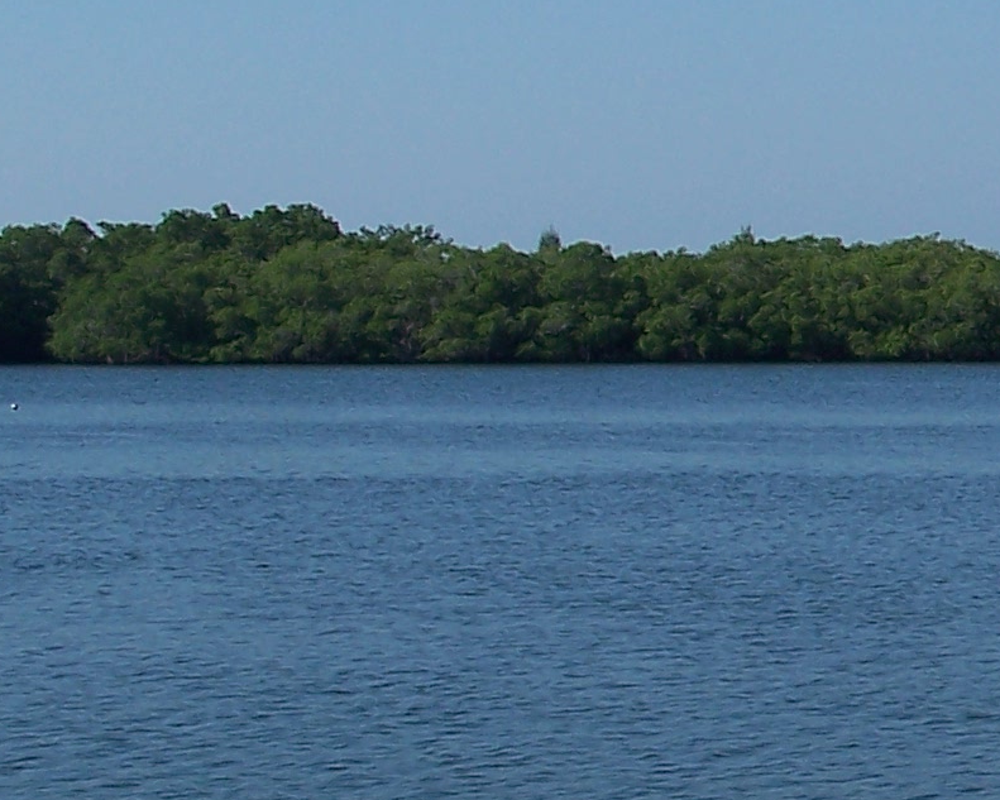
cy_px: 483
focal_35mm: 149
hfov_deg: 11.9
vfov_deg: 10.4
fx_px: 4410
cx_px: 1785
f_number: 4
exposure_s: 1/800
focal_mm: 7.8
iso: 64
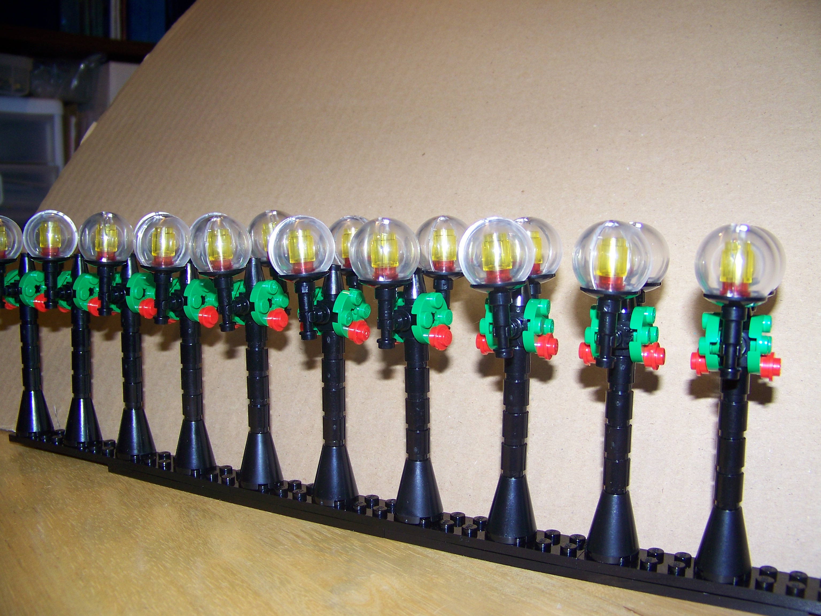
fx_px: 854
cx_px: 410
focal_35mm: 36
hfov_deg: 51.4
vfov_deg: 39.7
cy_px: 308
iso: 64
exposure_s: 1/30
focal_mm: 5.85
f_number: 2.8
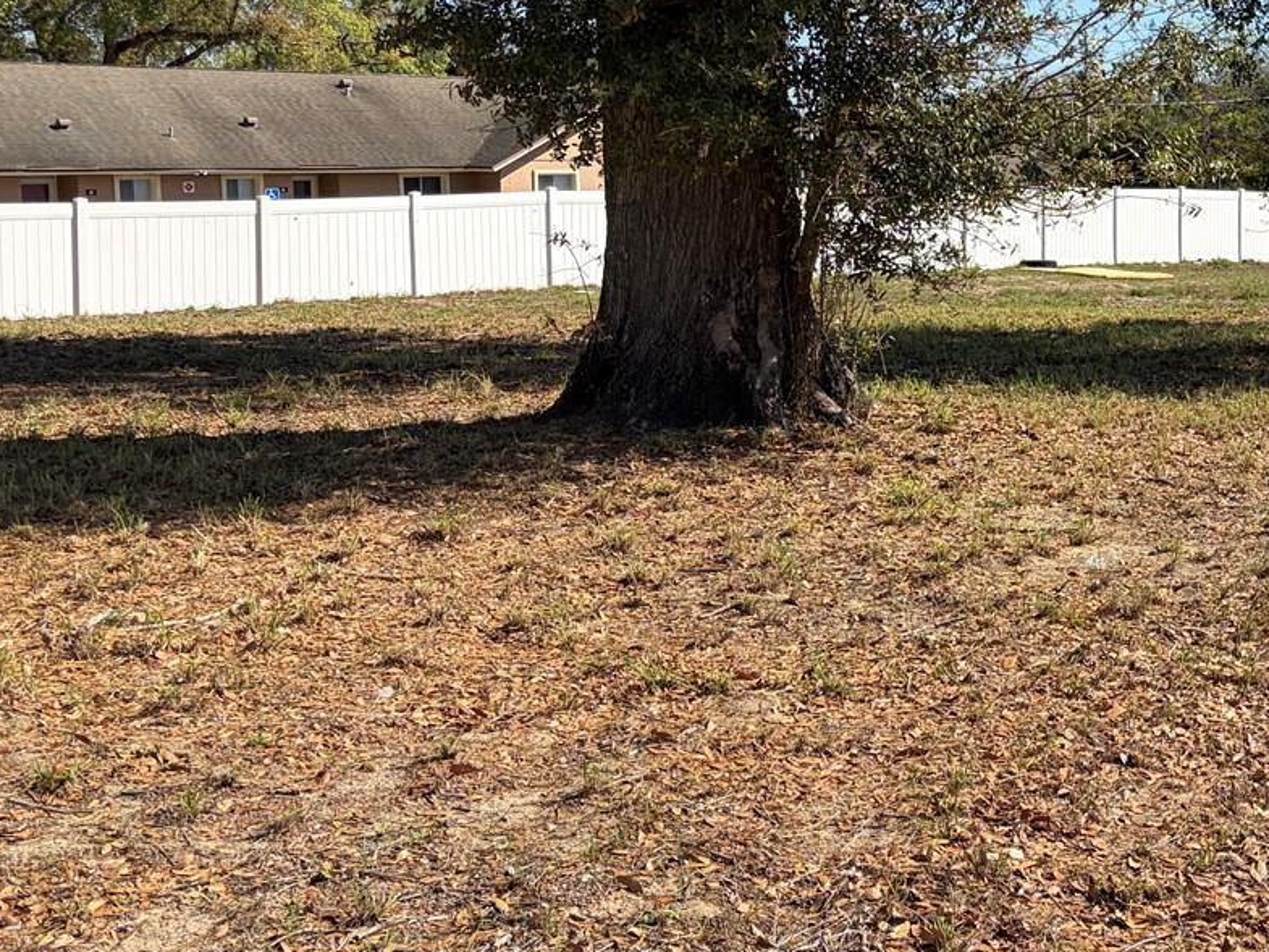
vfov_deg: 27.3
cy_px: 302
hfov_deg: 33.6
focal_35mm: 53
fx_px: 1943
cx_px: 1221
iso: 50
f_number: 1.6
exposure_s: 1/2985
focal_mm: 5.96
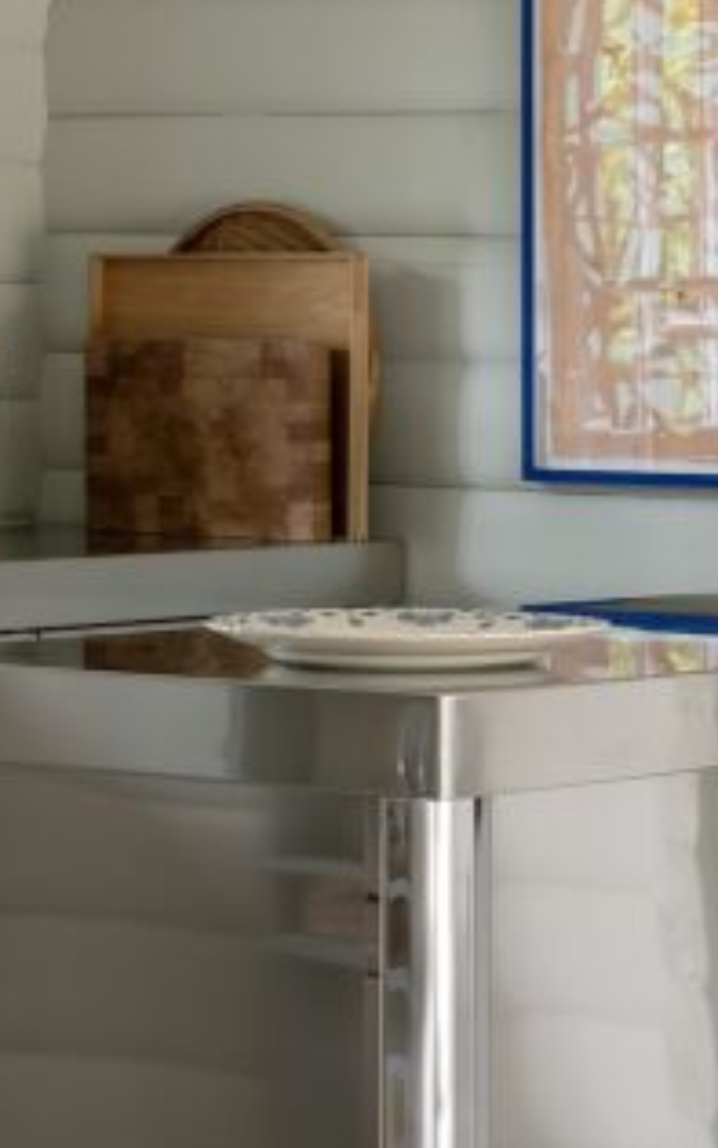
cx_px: 538
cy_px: 428
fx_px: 4569
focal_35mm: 146
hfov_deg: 9.0
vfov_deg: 14.3
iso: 400
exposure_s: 1/5
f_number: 8
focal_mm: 41
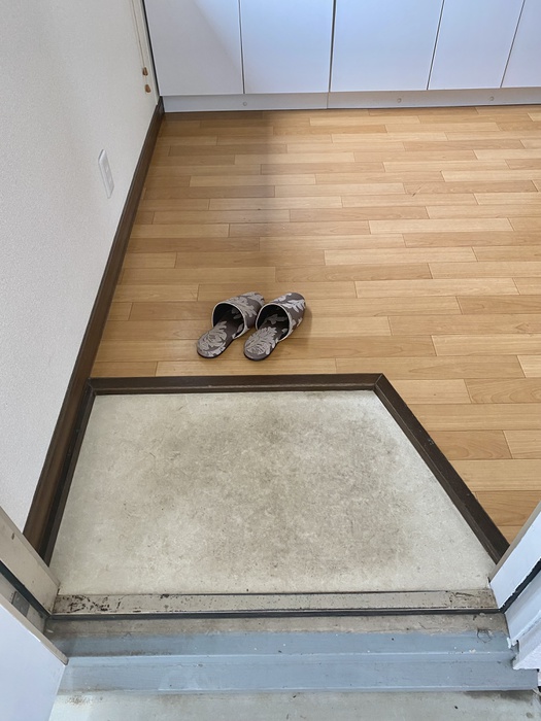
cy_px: 360
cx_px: 270
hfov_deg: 53.1
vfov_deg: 67.3
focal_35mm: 26
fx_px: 542
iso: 125
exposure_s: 1/99
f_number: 1.8
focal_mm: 4.25
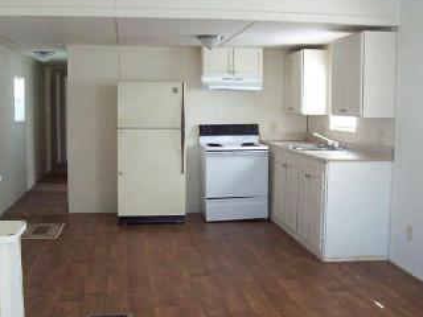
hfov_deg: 42.0
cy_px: 157
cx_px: 190
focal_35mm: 45
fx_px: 550
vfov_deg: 32.2
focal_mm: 6
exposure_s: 1/128
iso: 330
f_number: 2.7
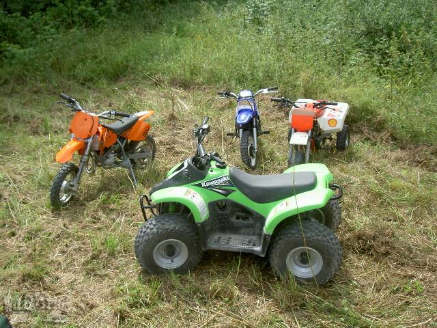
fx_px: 492
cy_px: 164
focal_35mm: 39
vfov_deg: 36.8
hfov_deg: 47.9
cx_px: 218
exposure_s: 1/200
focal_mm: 8
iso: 50
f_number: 4.7
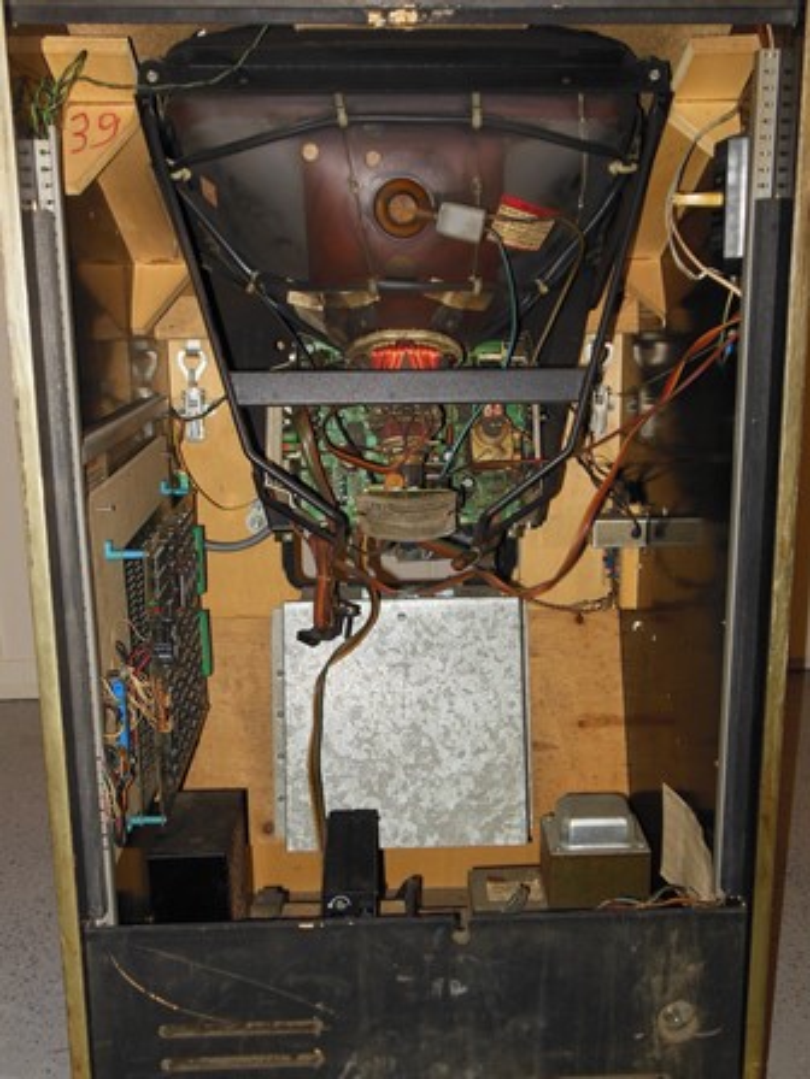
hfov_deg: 42.9
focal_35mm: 33
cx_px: 405
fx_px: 1030
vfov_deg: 55.4
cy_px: 540
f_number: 3.5
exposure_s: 1/30
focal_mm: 6
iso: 200
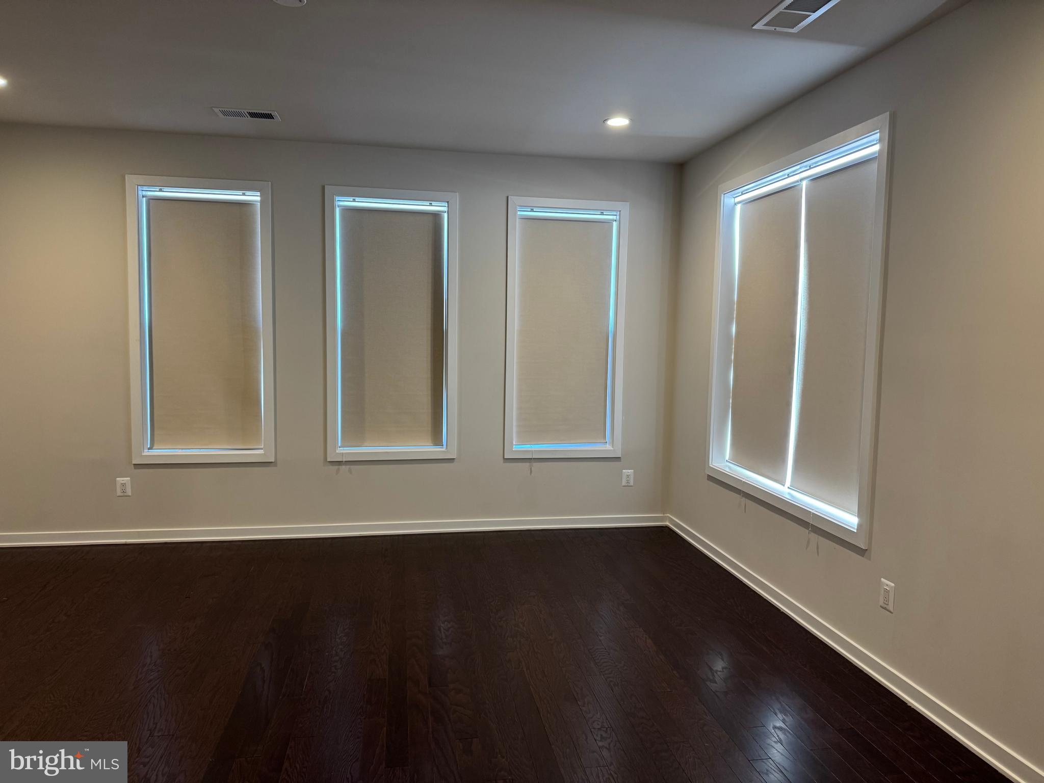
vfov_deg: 56.8
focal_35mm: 24
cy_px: 392
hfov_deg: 71.6
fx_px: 724
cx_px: 522
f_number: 1.78
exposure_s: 1/60
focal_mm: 6.76
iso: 160
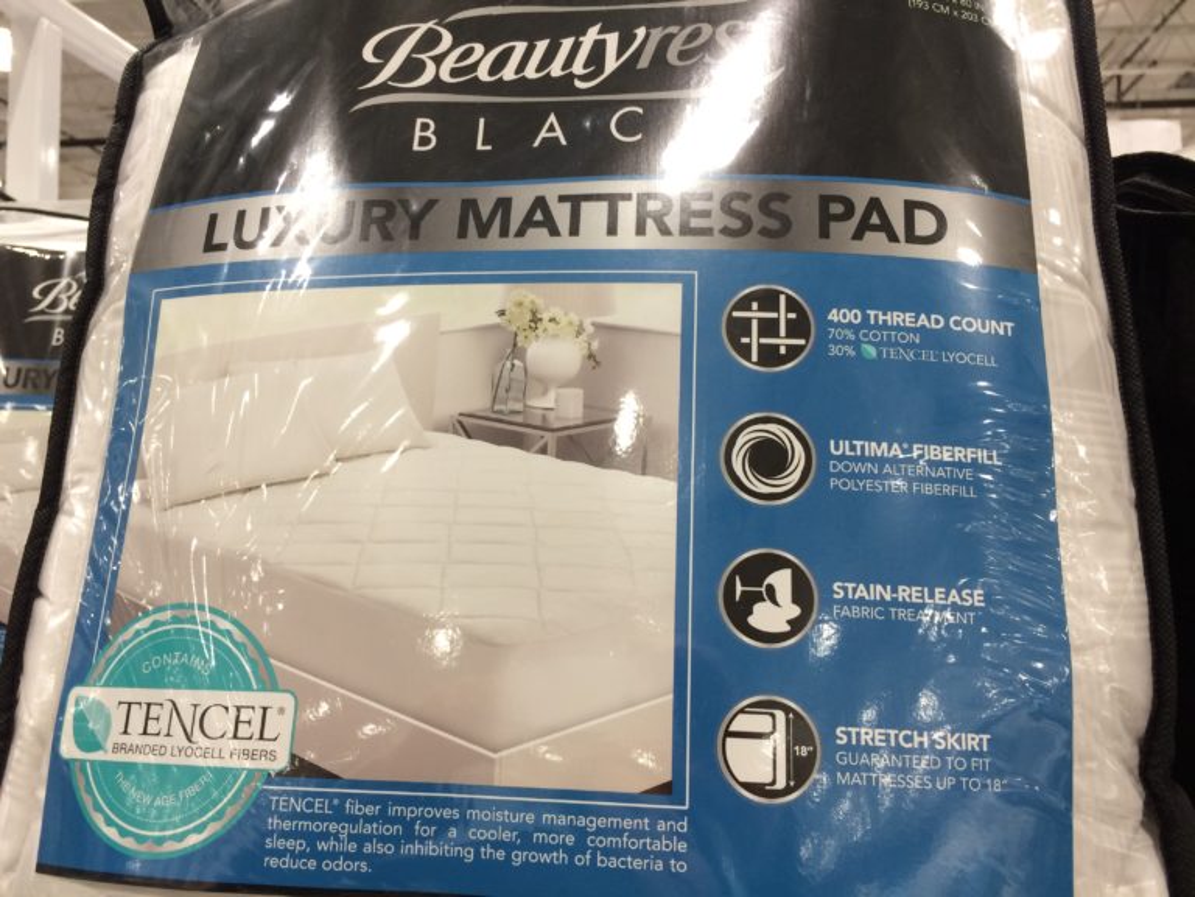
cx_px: 598
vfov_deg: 48.2
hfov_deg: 61.7
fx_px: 1001
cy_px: 448
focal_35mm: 29
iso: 80
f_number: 2.2
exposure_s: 1/30
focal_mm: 4.15
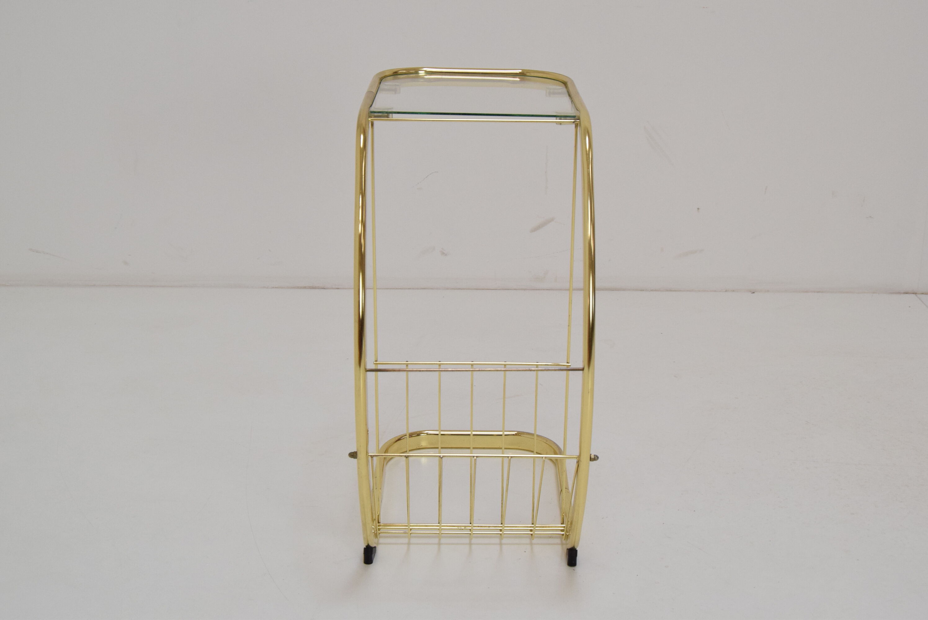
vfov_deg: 25.8
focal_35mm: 52
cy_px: 310
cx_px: 464
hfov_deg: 37.8
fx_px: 1354
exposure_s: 1/250
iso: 1600
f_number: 8
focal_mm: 35
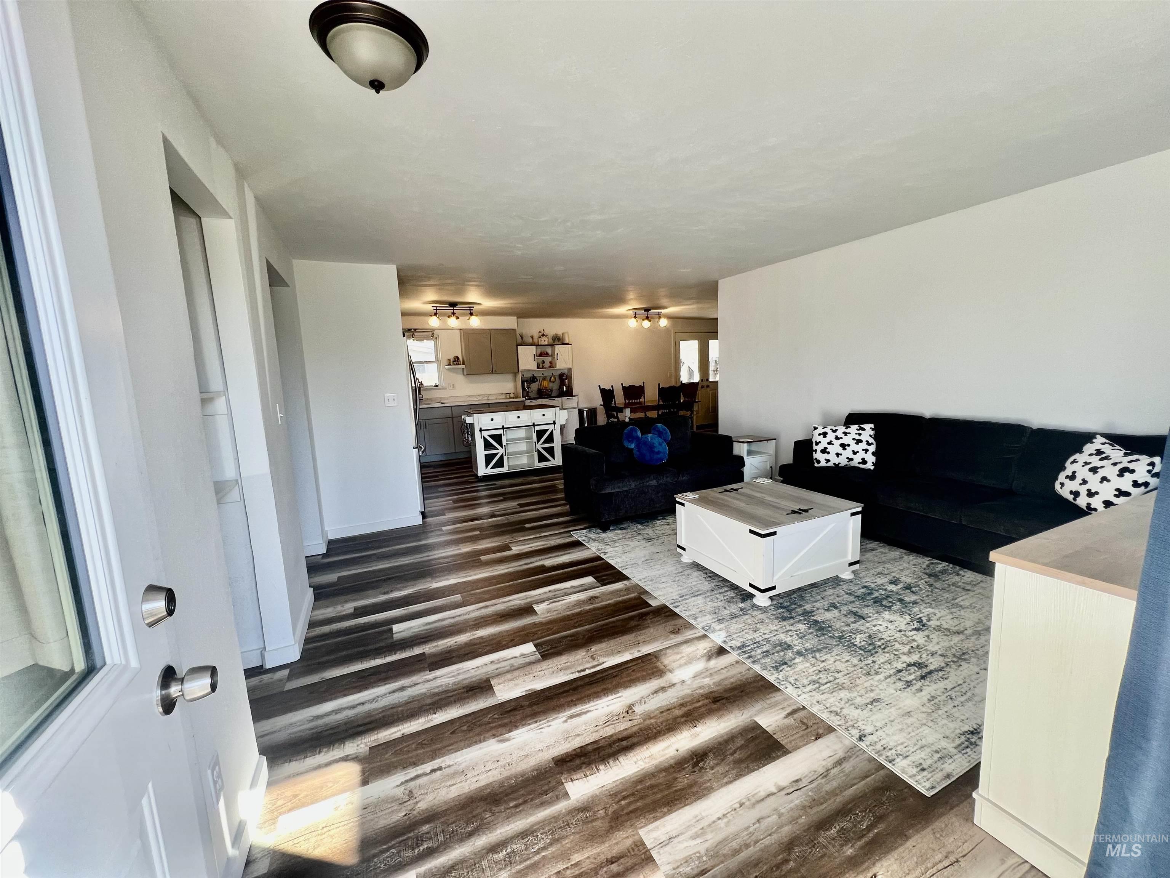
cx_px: 585
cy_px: 439
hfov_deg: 106.2
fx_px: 439
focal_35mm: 13
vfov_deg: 89.9
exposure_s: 1/120
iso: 80
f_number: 1.8
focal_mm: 1.57
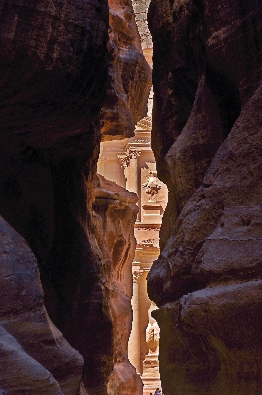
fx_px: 872
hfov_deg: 17.1
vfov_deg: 25.6
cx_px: 131
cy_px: 198
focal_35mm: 80
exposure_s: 1/400
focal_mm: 53
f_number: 5.6
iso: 200
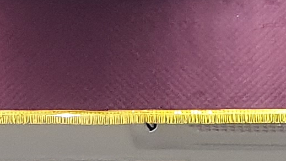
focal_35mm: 220
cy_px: 732
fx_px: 1668
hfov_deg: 9.7
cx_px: 349
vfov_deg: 4.8
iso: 320
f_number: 2.4
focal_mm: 4.32
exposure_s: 1/120
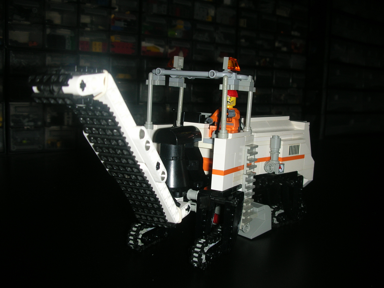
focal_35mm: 35
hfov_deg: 52.6
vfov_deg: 40.7
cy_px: 144
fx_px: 388
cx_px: 192
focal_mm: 5.8
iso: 50
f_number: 3
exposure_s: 1/60.1
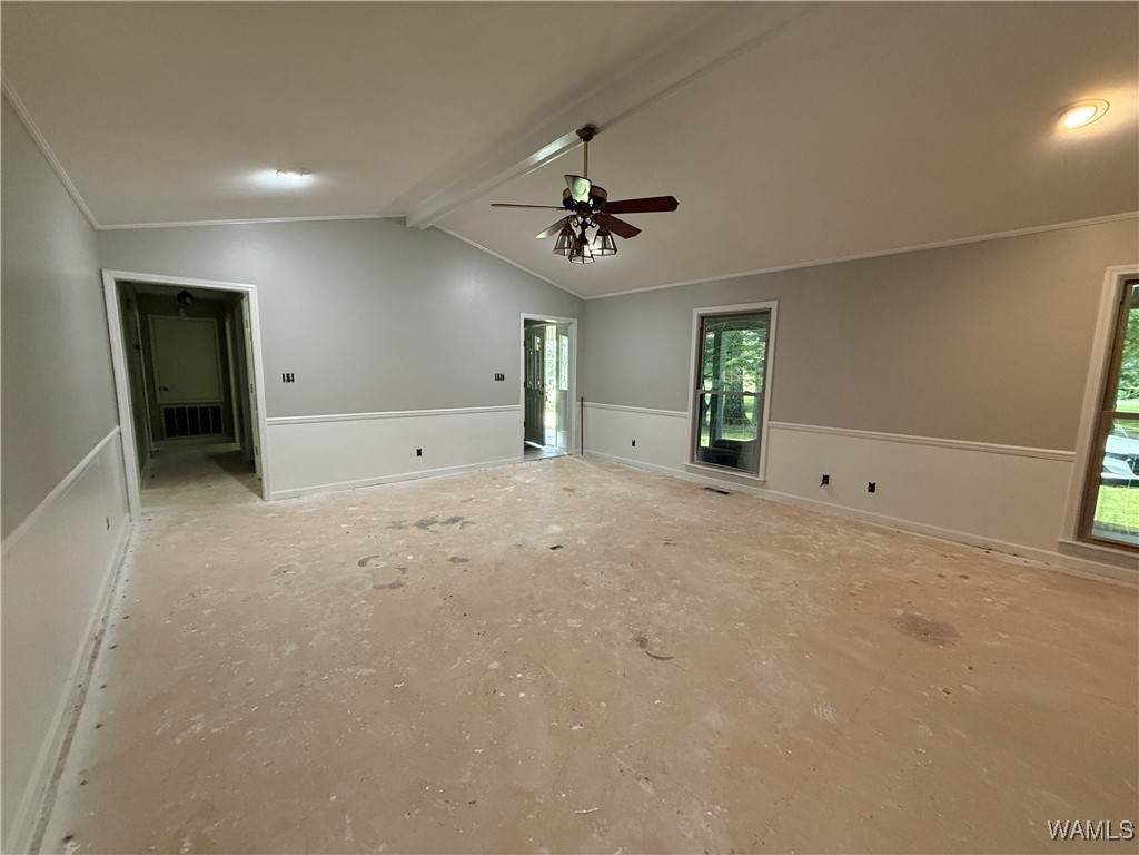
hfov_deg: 102.1
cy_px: 428
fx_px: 461
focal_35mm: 14
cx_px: 570
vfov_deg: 85.7
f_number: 2.2
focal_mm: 2.22
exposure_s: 1/60
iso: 500
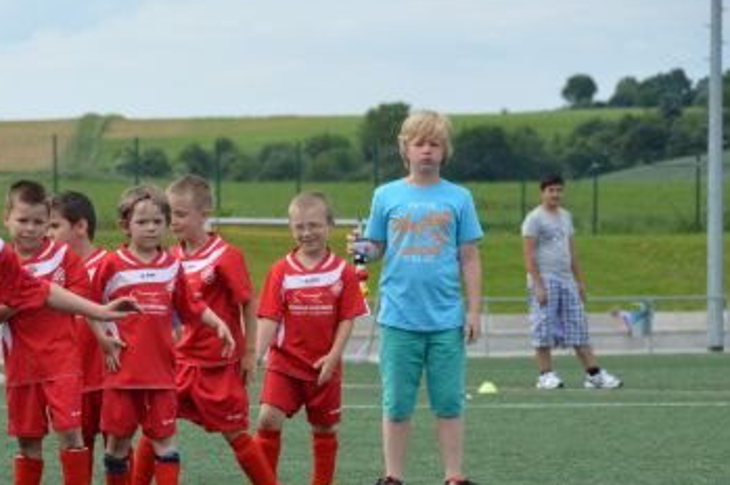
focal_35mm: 245
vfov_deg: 5.6
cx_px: 130
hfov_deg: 8.4
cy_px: 354
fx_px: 4960
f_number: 5.3
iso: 400
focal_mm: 95
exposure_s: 1/1250
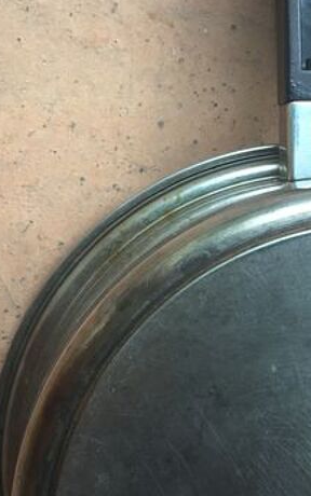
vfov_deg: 23.3
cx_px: 289
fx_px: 1205
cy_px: 283
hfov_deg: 14.5
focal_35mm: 89
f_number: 2.2
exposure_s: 1/50
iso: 25
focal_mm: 4.15
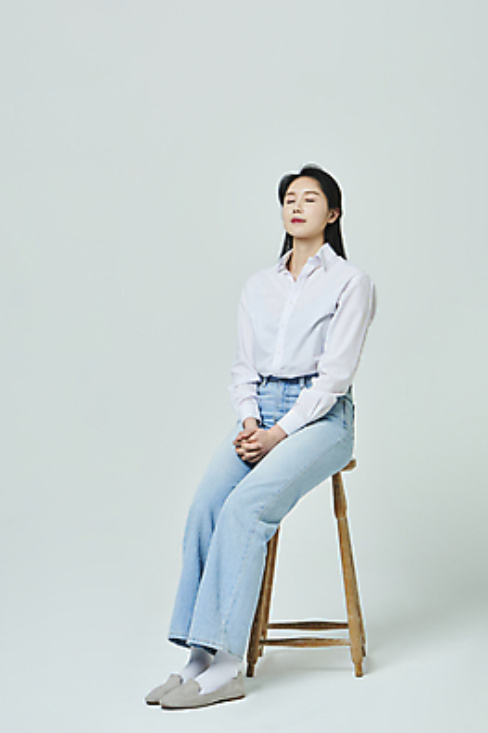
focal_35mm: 71
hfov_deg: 19.2
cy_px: 364
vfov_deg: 28.5
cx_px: 242
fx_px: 1445
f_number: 11
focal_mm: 70
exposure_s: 1/125
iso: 100
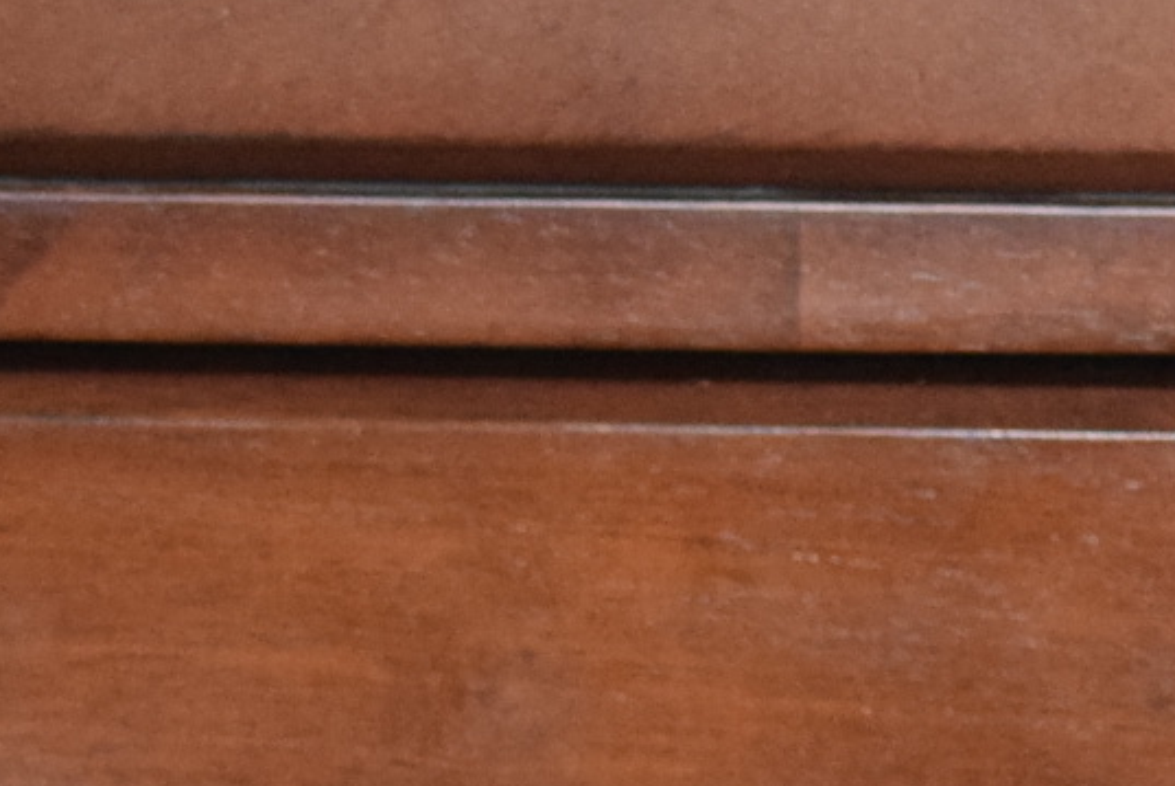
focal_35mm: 418
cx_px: 1602
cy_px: 311
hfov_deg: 4.9
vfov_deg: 3.3
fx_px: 13654
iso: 2500
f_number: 5.6
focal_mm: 50
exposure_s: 1/30
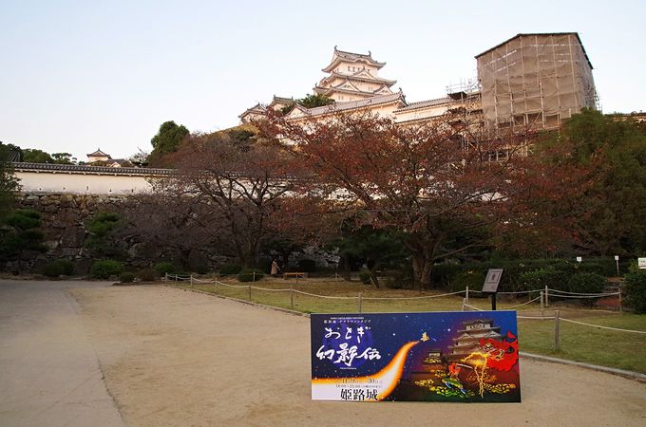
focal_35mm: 27
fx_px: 483
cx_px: 323
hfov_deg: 67.5
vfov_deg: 47.7
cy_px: 214
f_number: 11
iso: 3200
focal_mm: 18
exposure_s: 1/100
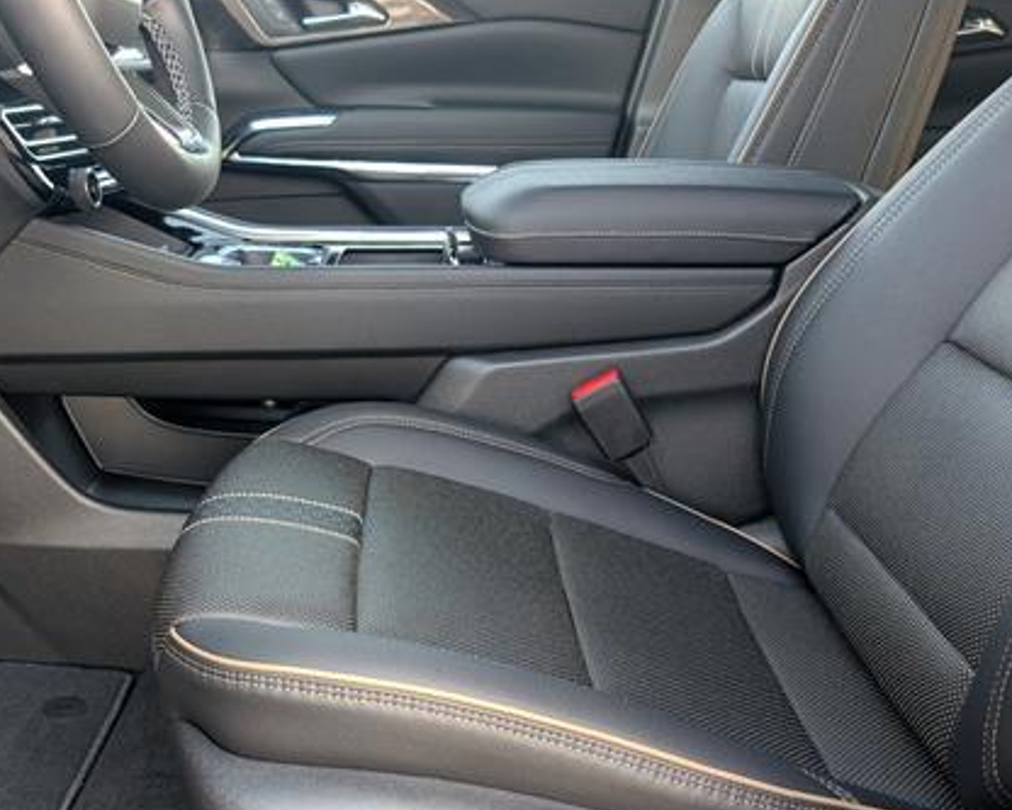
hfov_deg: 49.0
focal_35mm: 36
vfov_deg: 40.5
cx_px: 299
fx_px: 1078
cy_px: 555
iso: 588
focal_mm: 6.9
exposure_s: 1/400
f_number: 1.68
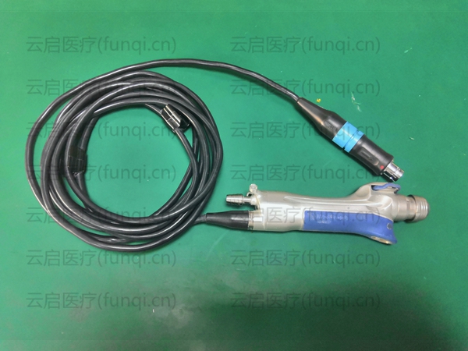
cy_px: 176
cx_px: 234
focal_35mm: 27
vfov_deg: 51.4
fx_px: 365
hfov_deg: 65.3
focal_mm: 3.95
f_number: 1.8
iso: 640
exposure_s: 1/30
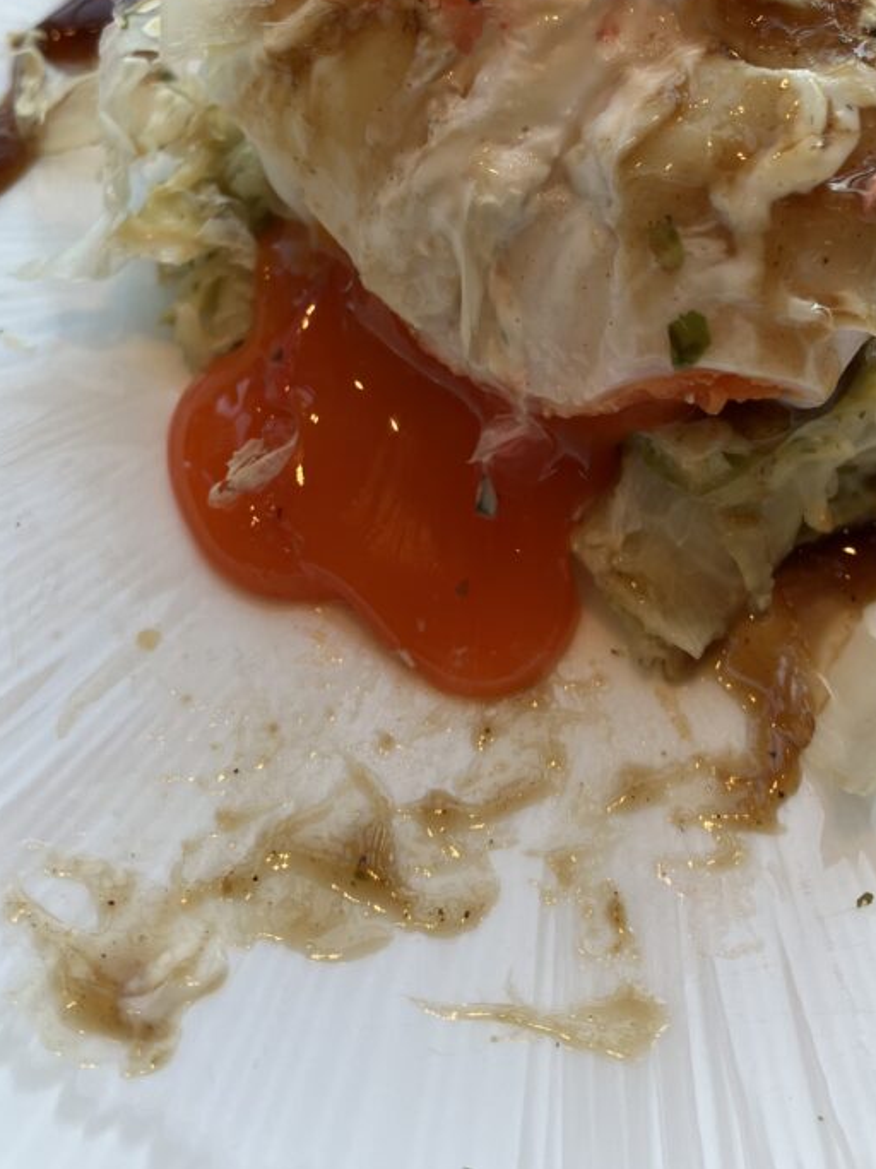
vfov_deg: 43.5
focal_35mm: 42
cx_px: 482
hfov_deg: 34.3
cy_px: 303
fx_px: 1418
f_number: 1.8
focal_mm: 3.99
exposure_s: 1/120
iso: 40
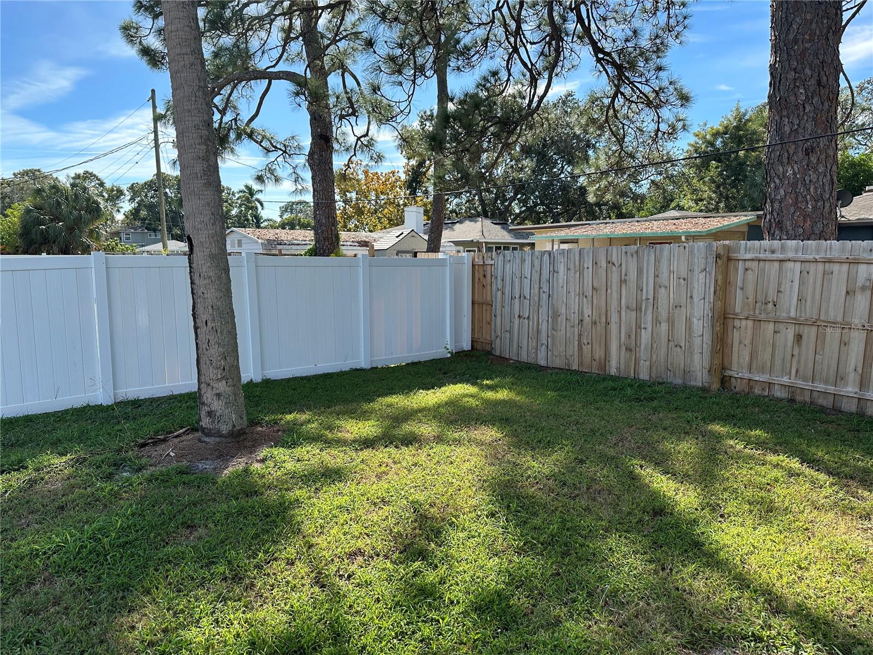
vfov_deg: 56.8
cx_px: 436
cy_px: 328
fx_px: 605
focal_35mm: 24
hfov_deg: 71.6
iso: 80
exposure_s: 1/1453
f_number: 1.78
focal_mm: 6.86
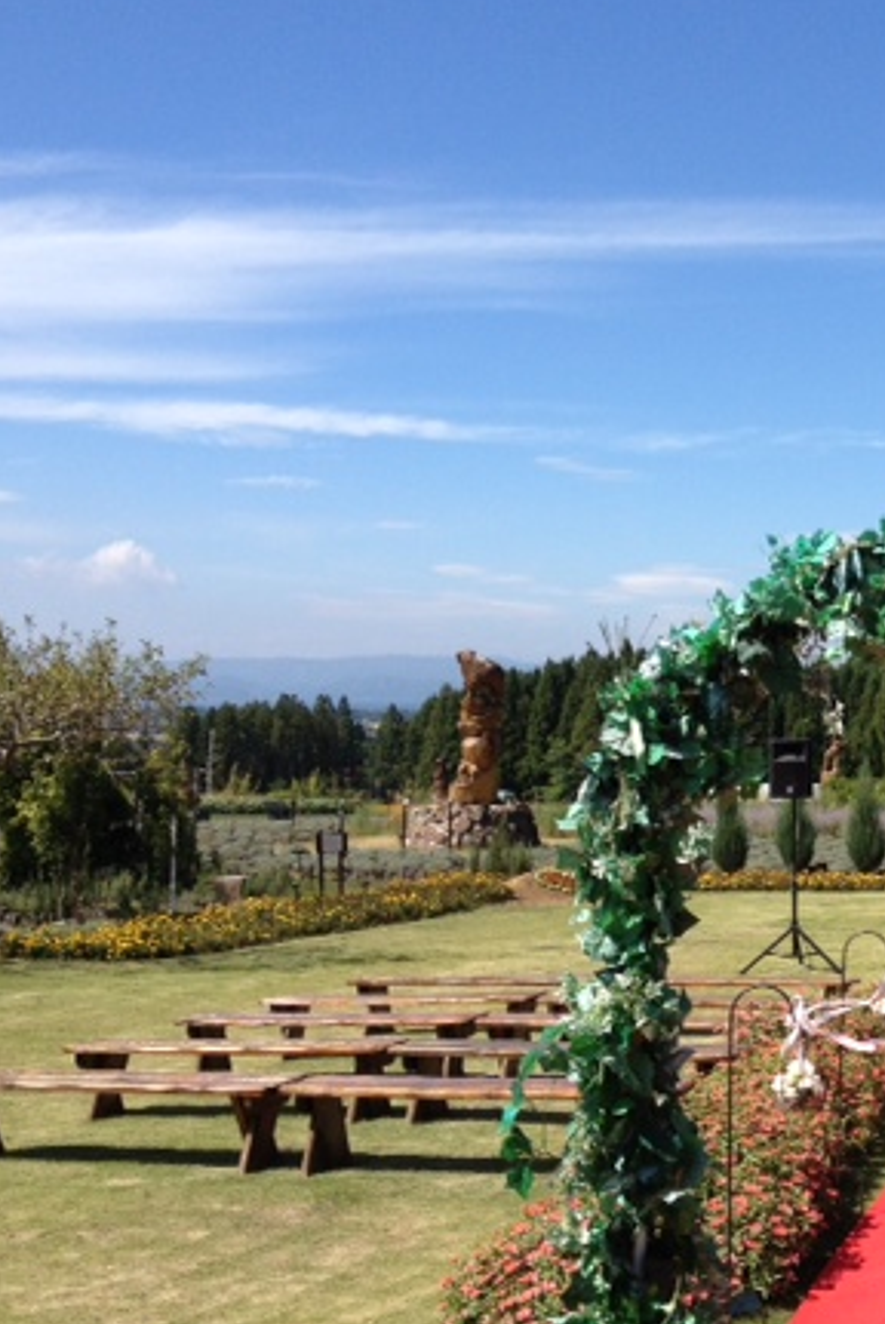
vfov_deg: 36.8
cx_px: 928
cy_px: 627
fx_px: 1988
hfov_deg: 23.8
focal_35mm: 54
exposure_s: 1/1493
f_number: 2.4
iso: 64
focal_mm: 4.28
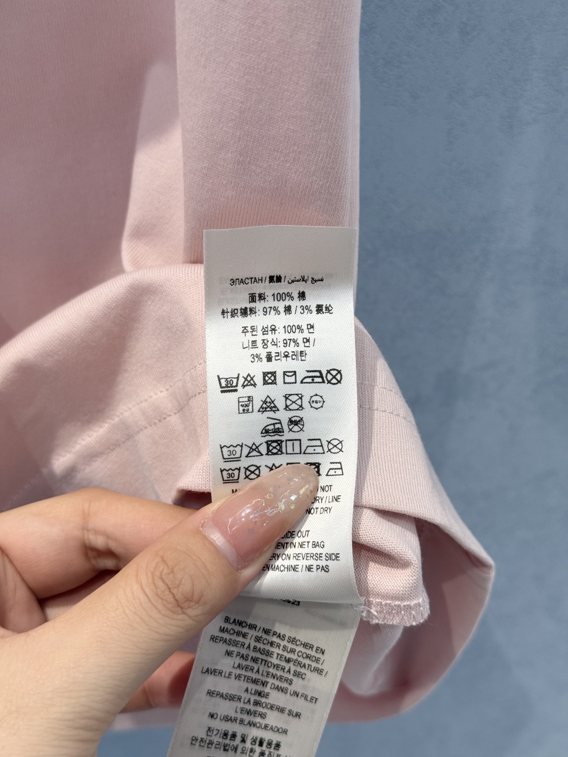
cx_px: 284
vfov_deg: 39.7
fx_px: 1050
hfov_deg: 30.3
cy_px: 378
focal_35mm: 48
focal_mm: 6.76
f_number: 1.78
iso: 80
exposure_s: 1/122
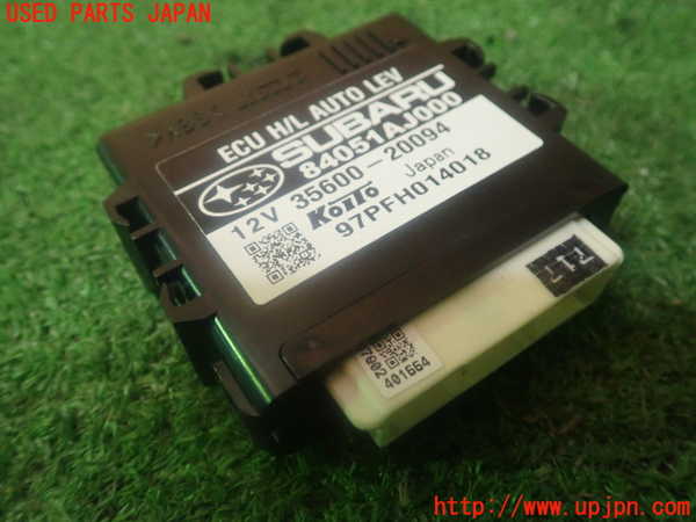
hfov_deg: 60.0
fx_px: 603
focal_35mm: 30
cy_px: 261
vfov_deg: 46.8
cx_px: 348
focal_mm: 5.5
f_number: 2.3
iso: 1000
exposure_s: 1/30
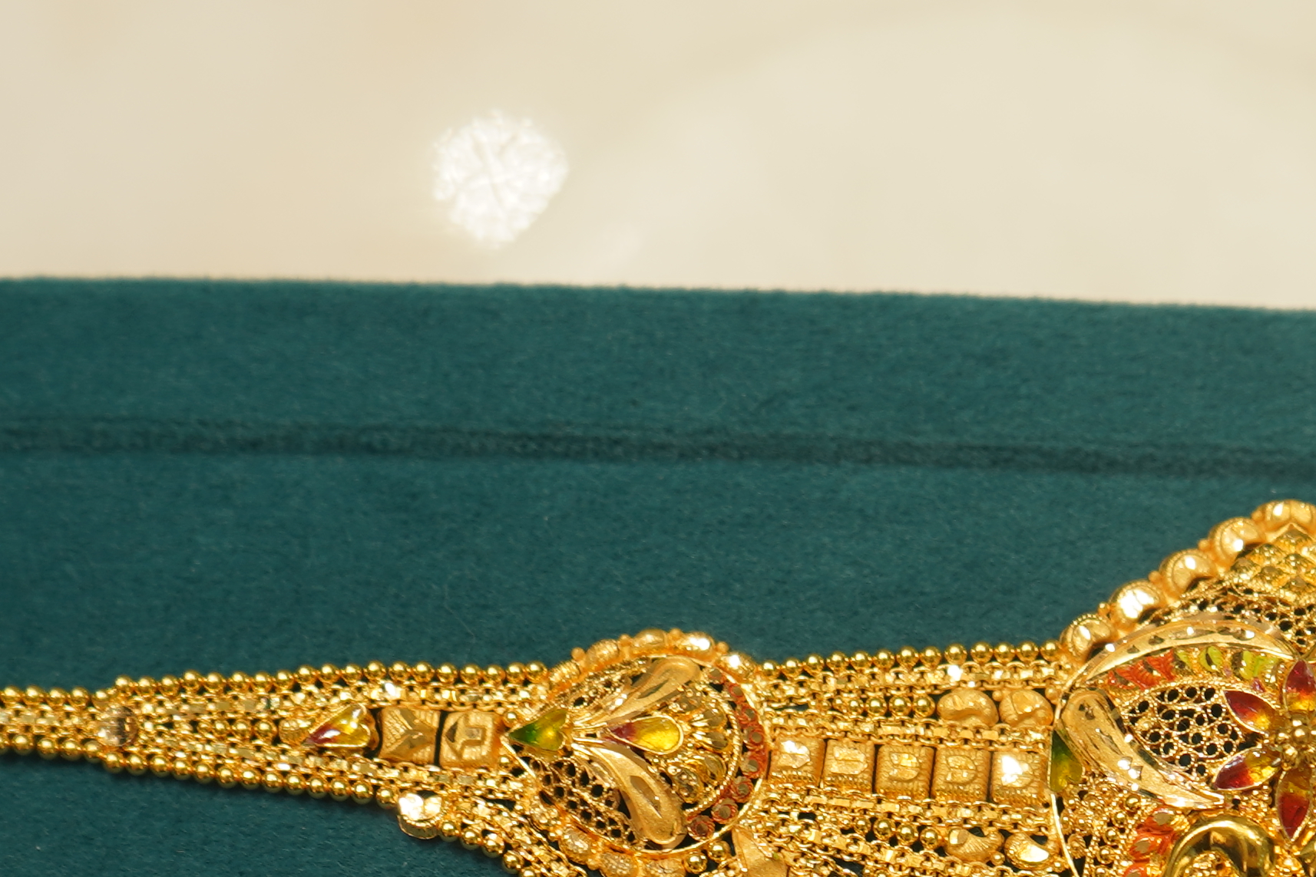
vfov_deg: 12.0
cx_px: 1241
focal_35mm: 112
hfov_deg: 17.9
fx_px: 4094
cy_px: 1019
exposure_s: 1/60
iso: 100
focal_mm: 32
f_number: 4
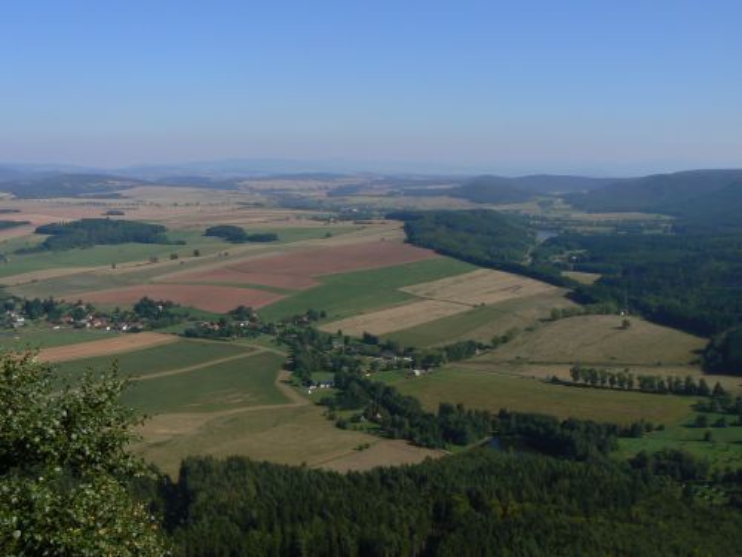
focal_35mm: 36
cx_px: 371
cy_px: 278
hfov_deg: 51.4
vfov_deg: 39.7
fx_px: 772
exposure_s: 1/500
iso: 80
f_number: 8
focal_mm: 6
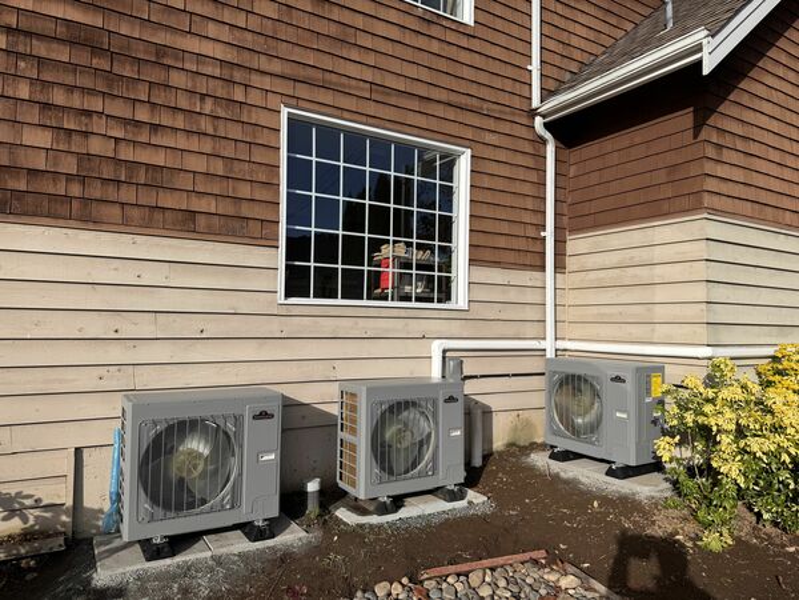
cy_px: 300
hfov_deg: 71.6
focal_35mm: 24
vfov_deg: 56.8
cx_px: 400
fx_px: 554
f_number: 1.78
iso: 80
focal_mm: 6.76
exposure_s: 1/6410
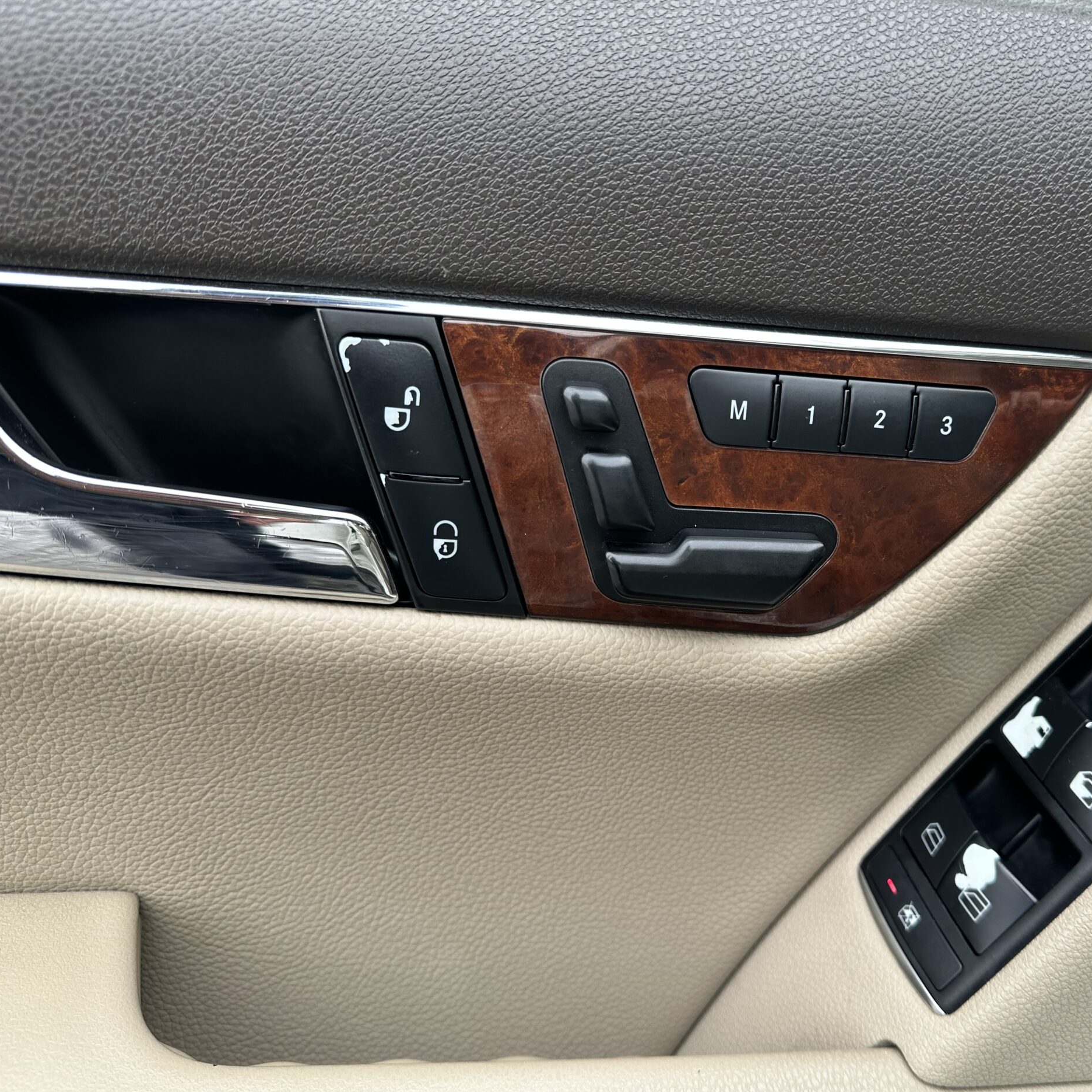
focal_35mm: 29
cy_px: 556
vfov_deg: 55.6
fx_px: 1035
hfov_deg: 54.5
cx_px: 725
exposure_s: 1/176
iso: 64
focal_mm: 6.86
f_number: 1.78
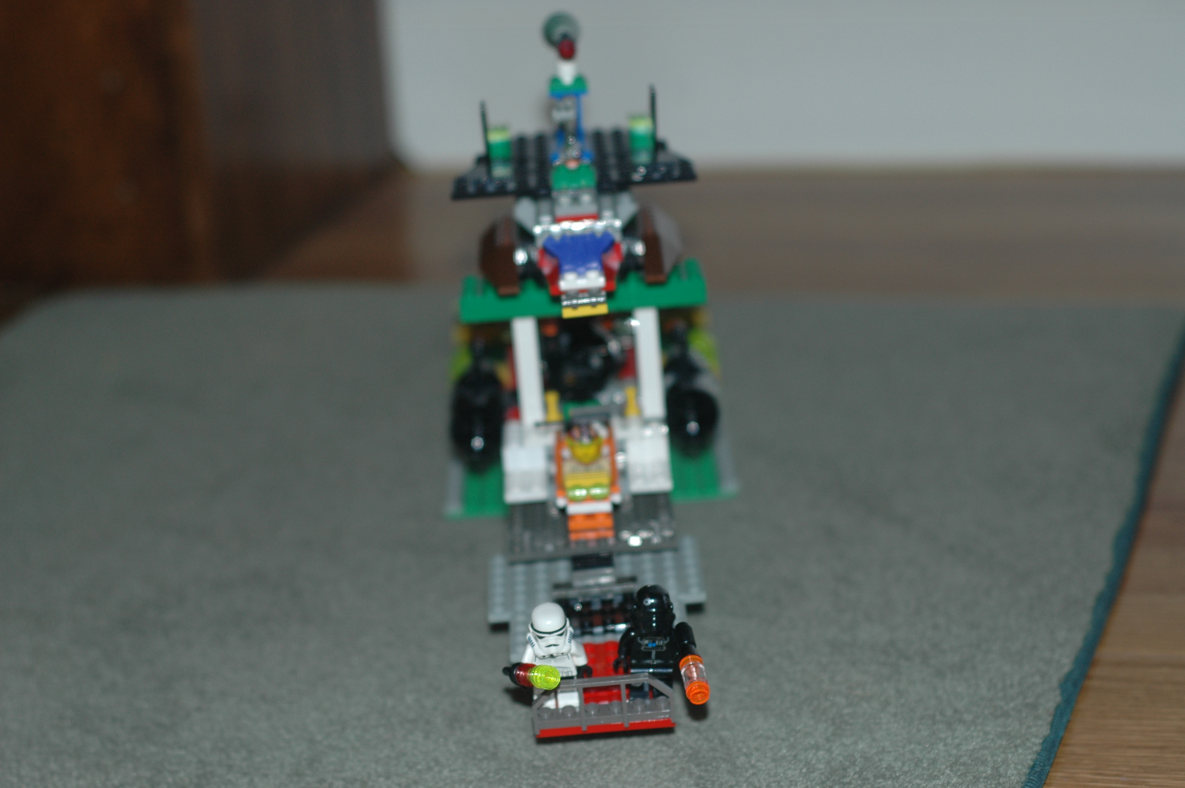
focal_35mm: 75
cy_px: 394
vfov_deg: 18.1
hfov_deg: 27.0
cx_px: 592
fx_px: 2467
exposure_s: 1/60
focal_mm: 50
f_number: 3.2
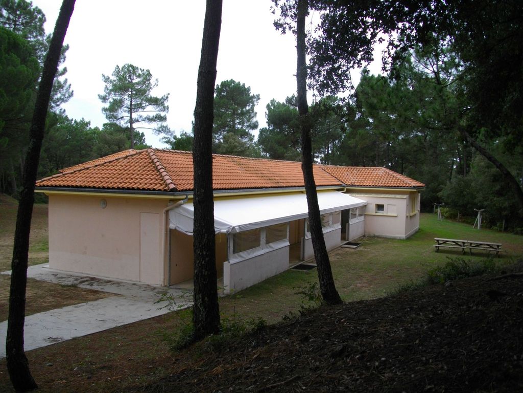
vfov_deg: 44.2
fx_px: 483
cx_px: 262
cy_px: 196
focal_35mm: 32
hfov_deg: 56.8
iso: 100
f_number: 2.9
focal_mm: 5.7
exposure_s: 1/160
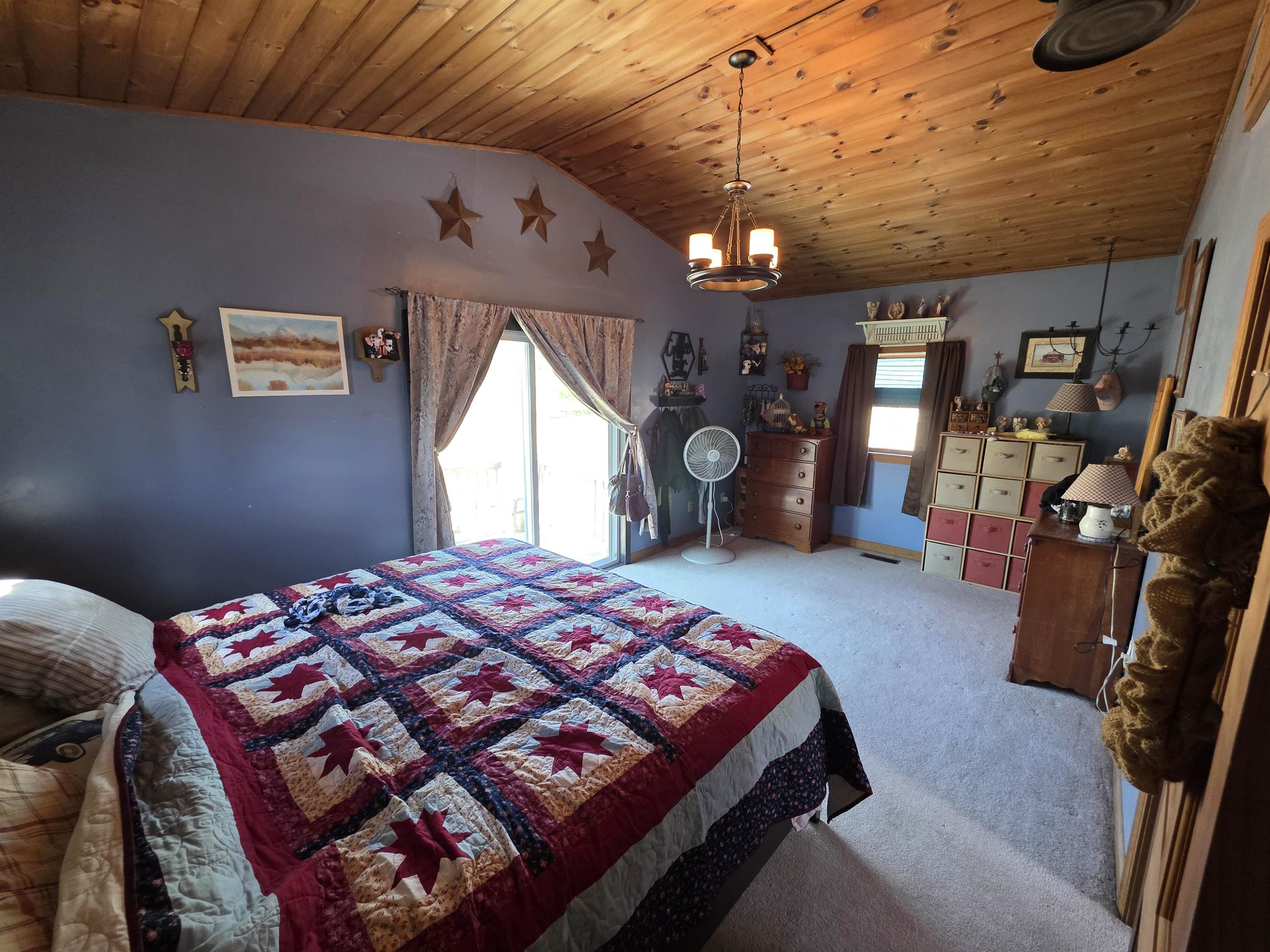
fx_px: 477
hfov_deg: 106.2
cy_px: 476
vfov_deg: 89.9
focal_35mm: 13
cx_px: 635
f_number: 1.9
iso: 400
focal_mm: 2.2
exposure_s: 1/60
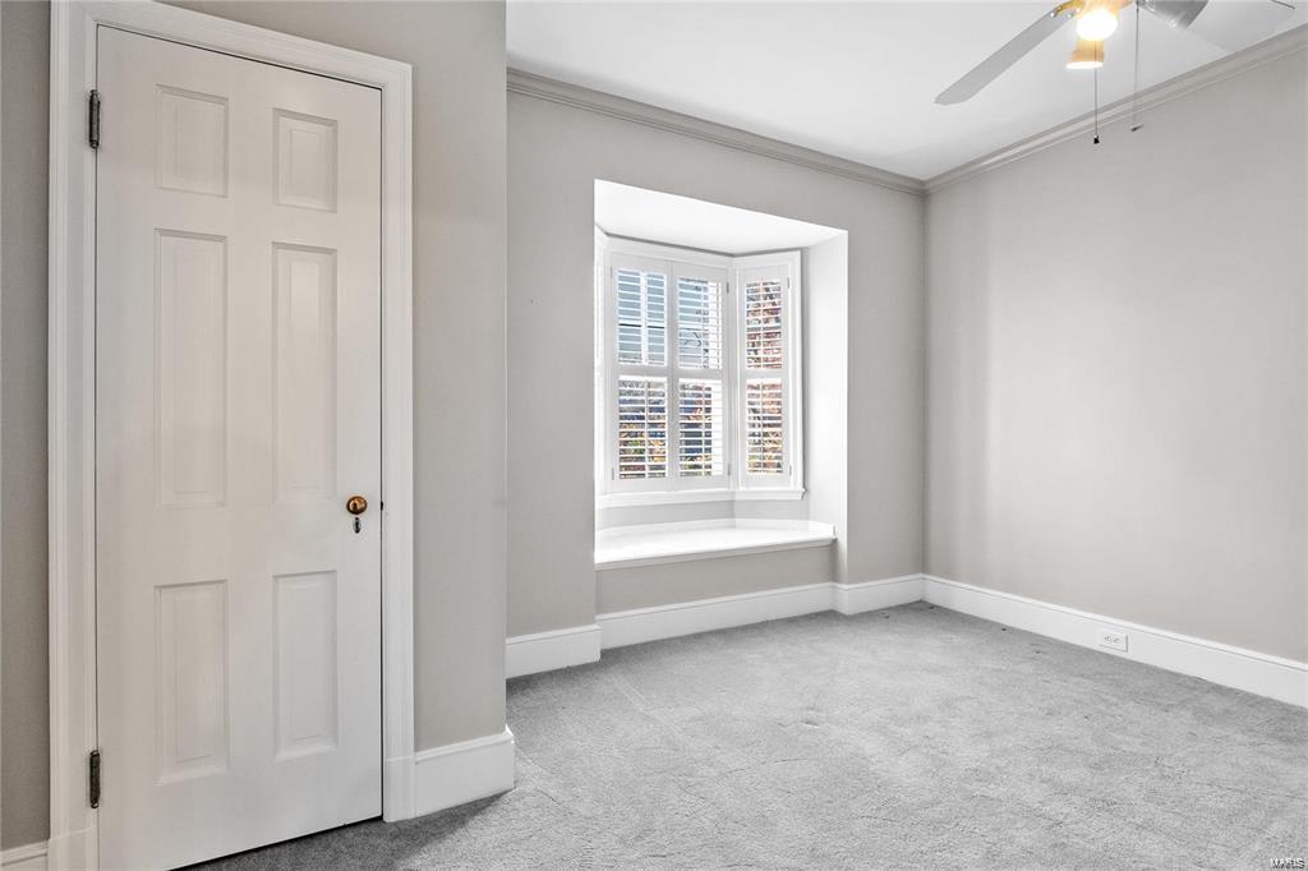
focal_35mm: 16
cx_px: 654
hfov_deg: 96.8
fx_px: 581
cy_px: 436
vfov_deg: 73.7
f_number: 8
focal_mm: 8
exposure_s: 1/3
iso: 400
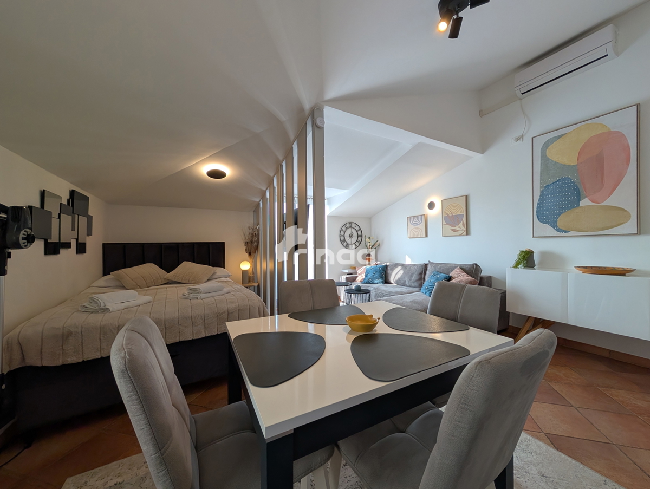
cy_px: 244
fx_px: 226
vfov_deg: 94.6
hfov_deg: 110.5
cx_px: 325
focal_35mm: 12
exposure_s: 1/143
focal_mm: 2.02
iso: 56
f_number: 1.7
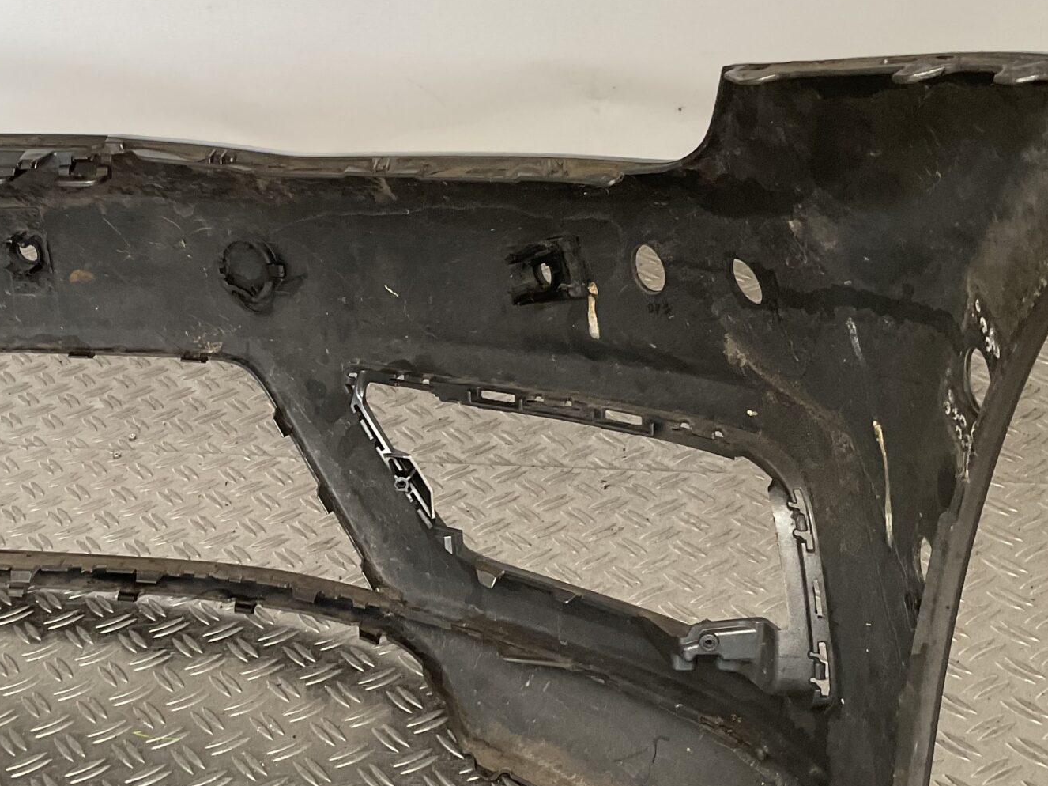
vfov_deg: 26.0
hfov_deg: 33.6
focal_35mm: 56
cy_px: 482
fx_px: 1695
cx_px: 256
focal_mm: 3
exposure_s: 1/60
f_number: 1.8
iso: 64
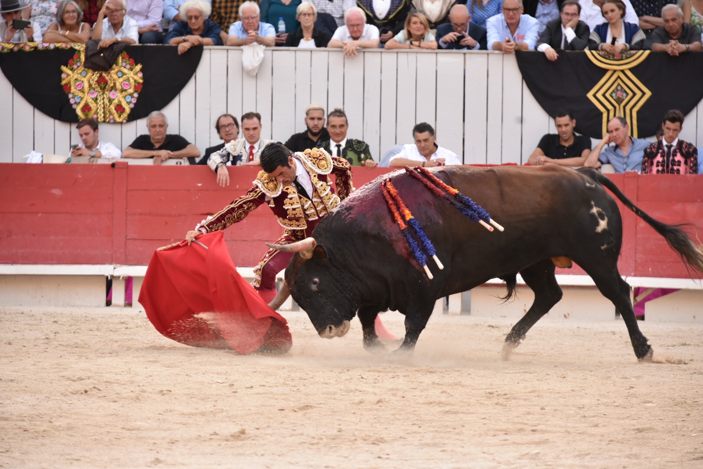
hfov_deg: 10.8
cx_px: 352
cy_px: 234
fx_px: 3710
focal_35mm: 190
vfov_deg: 7.2
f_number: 5.6
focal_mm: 190
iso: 1600
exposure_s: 1/640
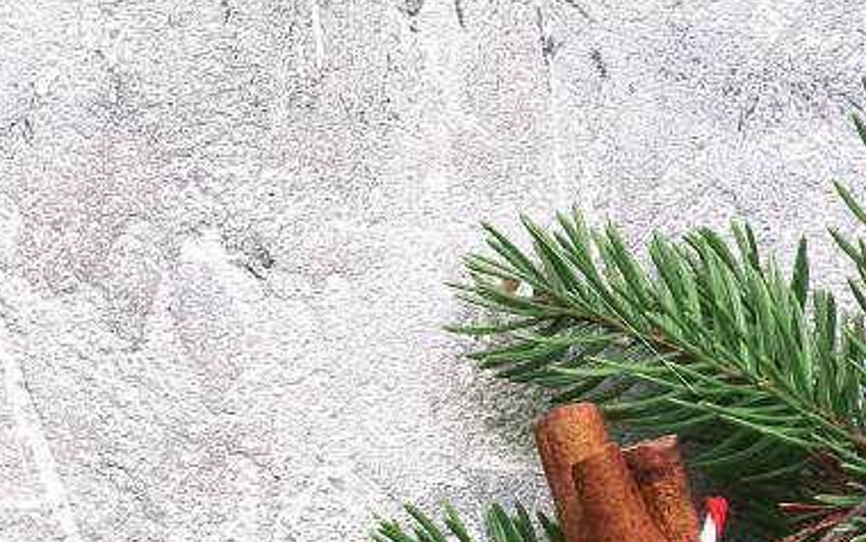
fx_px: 4936
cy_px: 995
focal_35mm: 209
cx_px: -13
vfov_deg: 6.2
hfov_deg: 9.9
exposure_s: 1
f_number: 16
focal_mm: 60
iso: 320
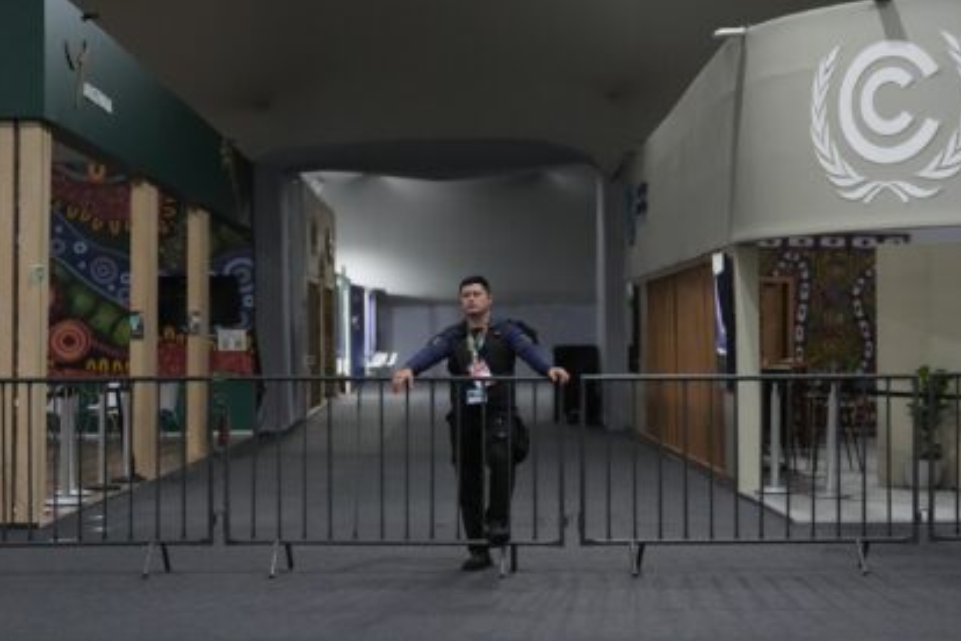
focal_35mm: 71
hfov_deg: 28.5
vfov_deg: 19.2
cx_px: 478
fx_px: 1895
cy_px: 323
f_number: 2.8
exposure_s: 1/800
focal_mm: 70
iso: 6400
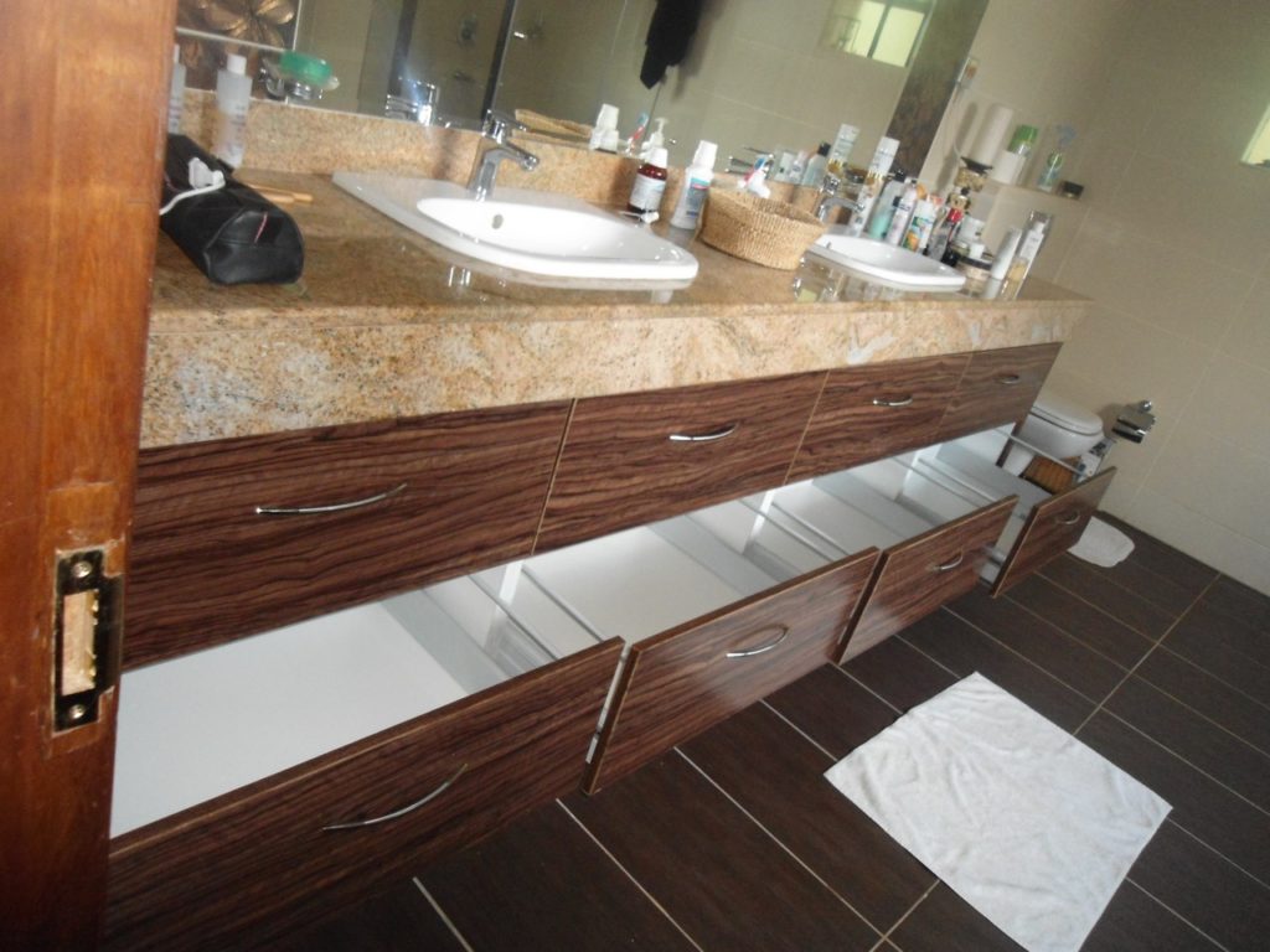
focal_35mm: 26
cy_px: 476
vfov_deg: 53.1
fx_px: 954
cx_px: 635
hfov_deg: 67.3
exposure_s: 1/10
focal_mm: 4.7
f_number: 2.8
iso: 400
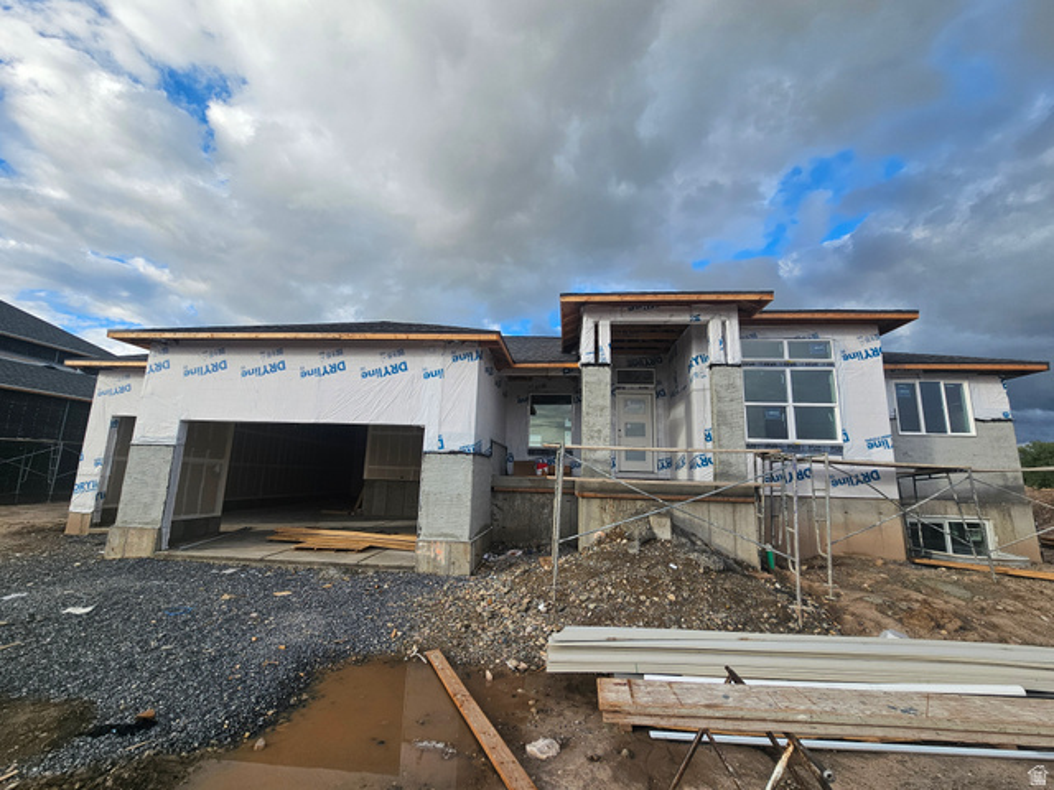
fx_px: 396
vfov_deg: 89.9
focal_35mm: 13
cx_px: 527
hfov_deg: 106.2
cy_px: 395
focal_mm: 2.2
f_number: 2.2
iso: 50
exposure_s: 1/1445
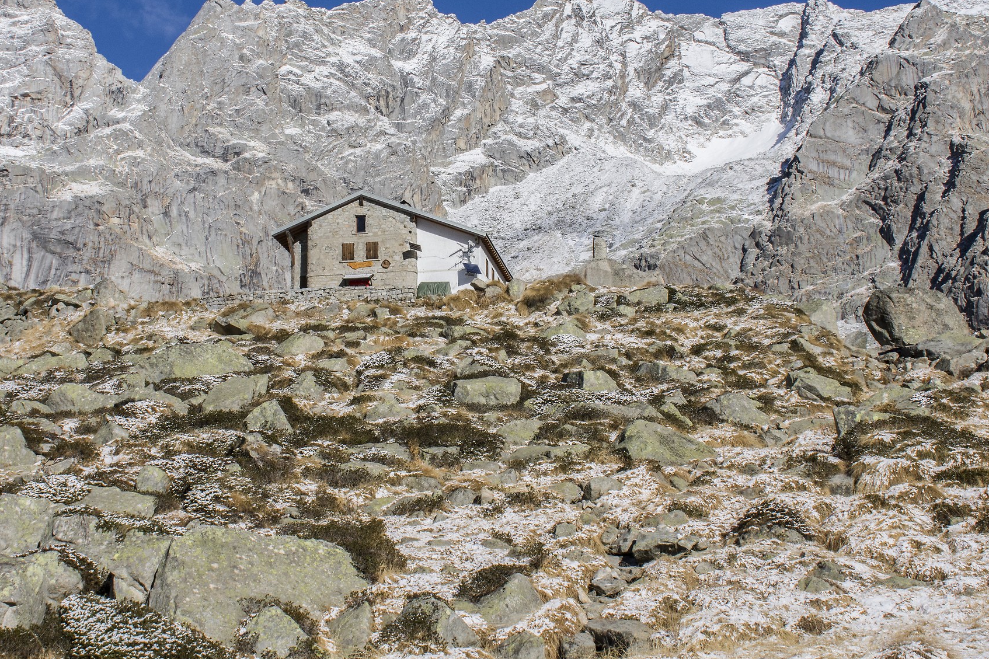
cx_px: 436
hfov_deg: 29.6
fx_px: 1868
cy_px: 236
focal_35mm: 68
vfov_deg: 20.0
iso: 800
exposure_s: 1/1250
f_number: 13
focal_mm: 32
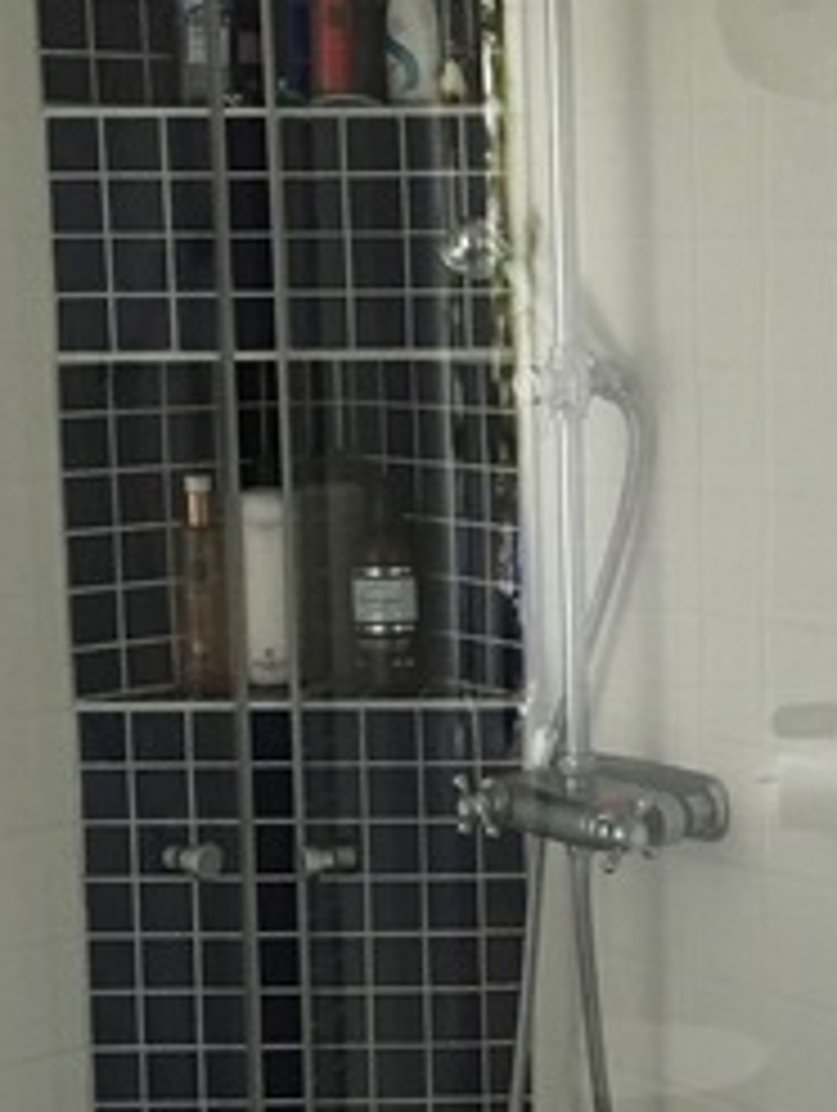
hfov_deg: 16.1
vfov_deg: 21.7
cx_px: 886
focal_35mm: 90
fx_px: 2894
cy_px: 635
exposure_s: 1/33
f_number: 2.2
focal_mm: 4.15
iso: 200
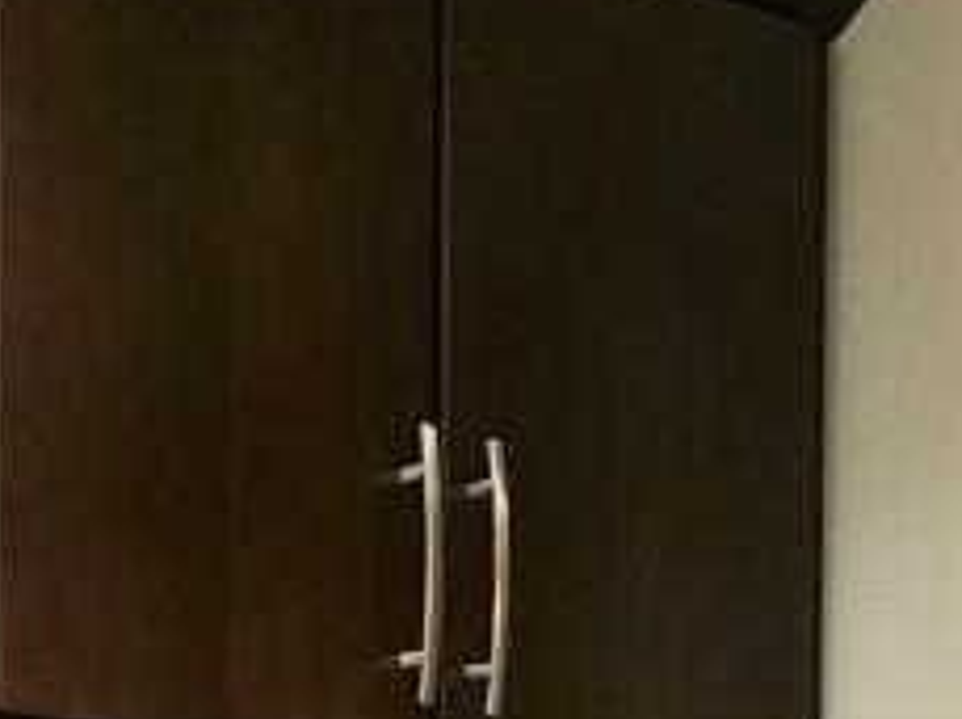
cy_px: 1791
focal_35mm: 161
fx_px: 4467
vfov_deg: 8.3
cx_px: -416
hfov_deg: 11.8
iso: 1600
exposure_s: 1/120
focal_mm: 6.25
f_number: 1.7
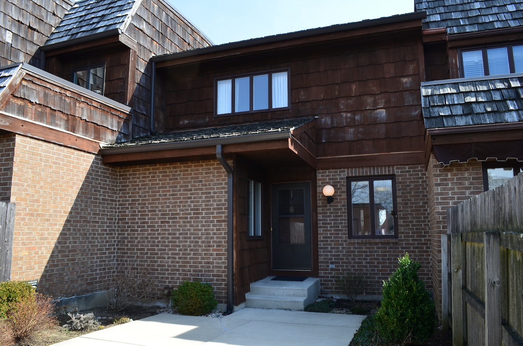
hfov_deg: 67.5
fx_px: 391
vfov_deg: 47.7
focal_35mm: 27
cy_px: 173
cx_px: 262
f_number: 10
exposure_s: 1/80
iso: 200
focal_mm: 18
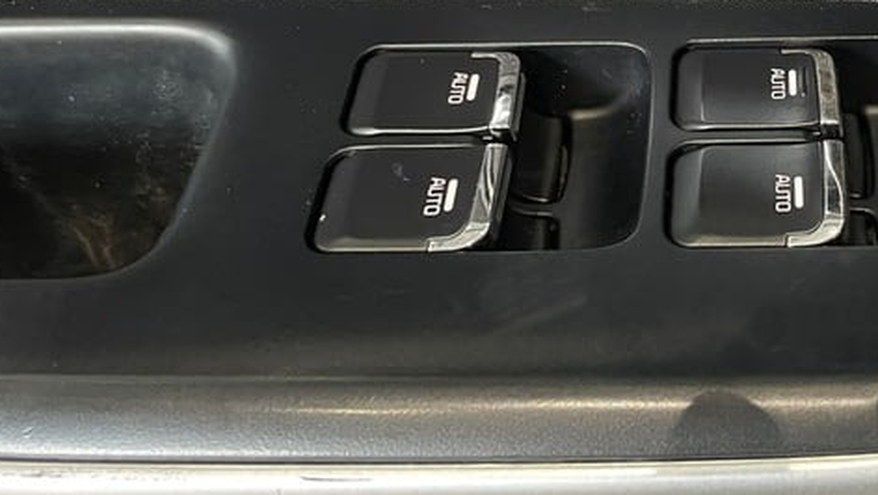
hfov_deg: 36.6
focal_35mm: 54
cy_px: 116
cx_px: 750
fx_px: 1258
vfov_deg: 22.0
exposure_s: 1/33
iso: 500
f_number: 1.6
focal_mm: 4.2
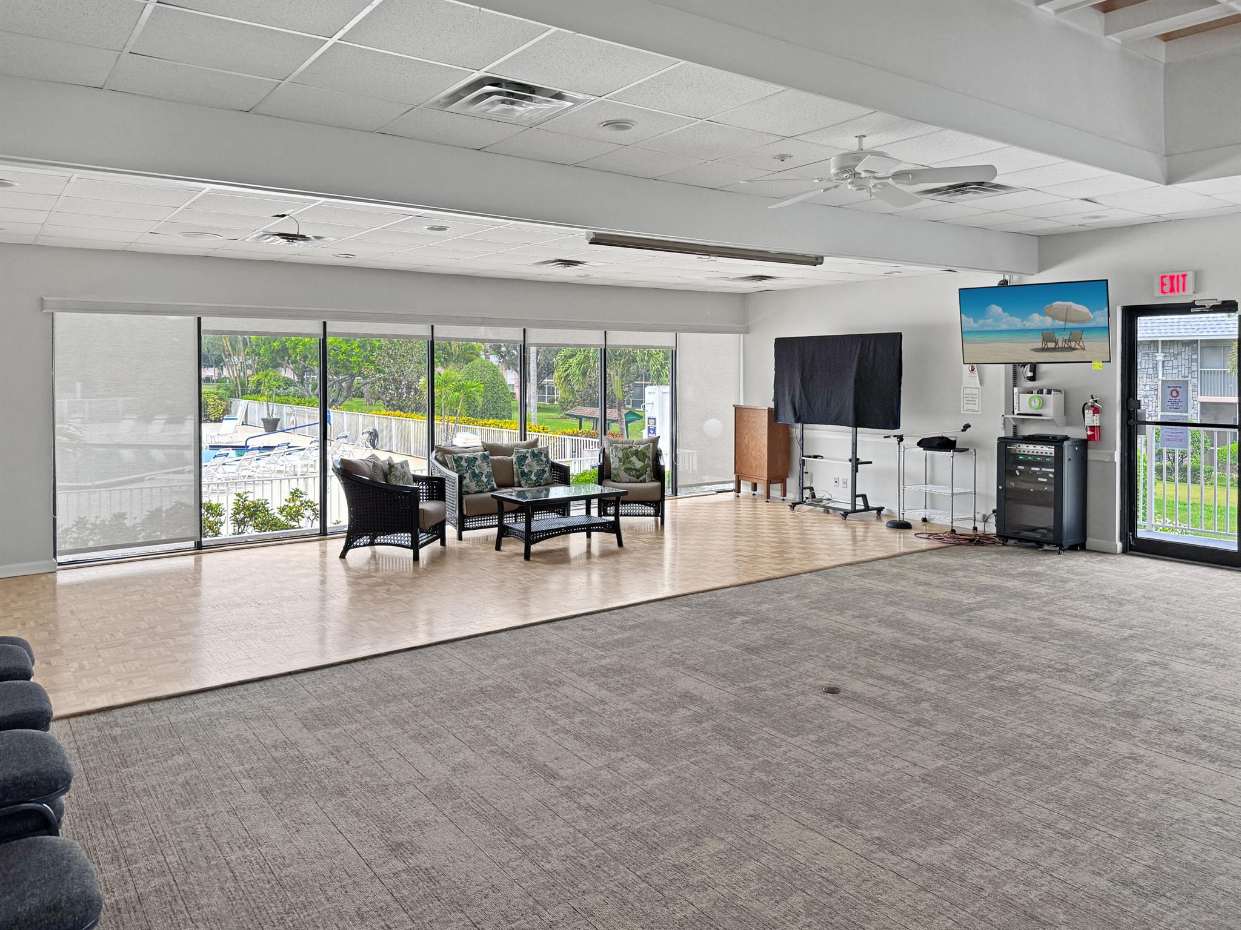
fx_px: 860
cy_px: 465
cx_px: 620
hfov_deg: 71.6
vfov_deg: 56.8
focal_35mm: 24
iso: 160
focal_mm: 6.76
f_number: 1.8
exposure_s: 1/120
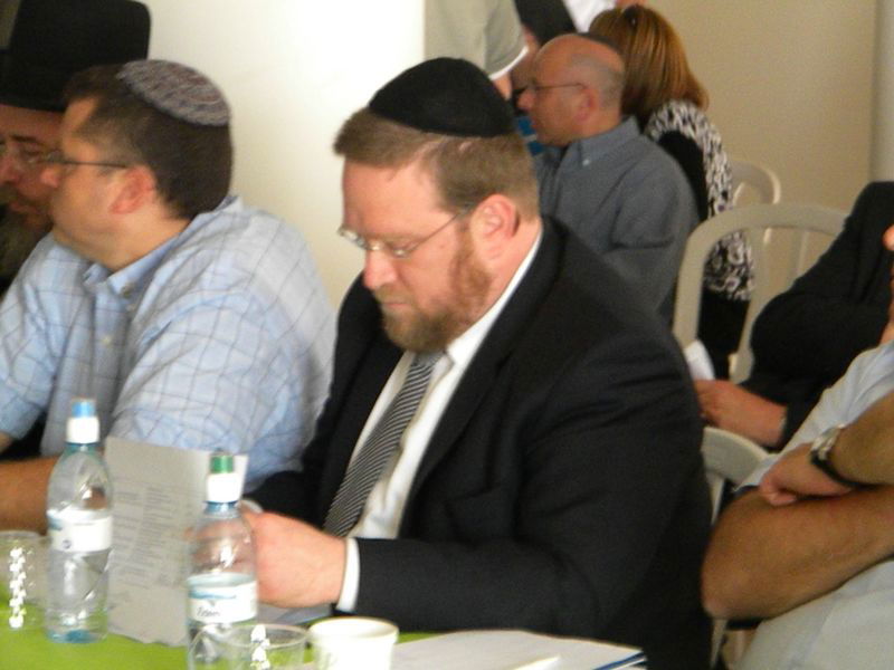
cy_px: 335
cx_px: 447
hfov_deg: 18.7
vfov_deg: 14.1
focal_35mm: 105
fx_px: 2712
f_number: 4.7
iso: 1233
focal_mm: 19
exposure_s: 1/62.7
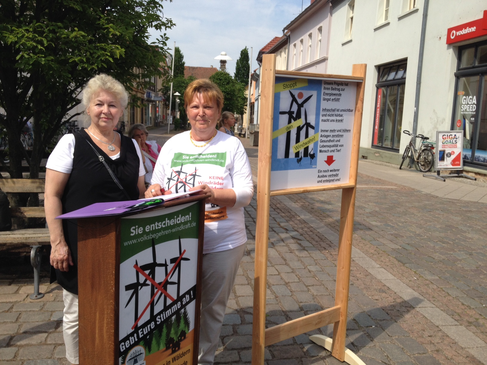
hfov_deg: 52.6
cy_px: 182
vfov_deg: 40.7
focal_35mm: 35
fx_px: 492
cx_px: 244
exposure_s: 1/1623
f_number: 2.4
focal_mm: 4.28
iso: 50
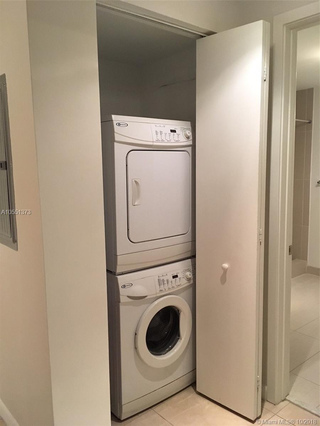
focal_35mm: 29
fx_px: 357
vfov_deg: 61.7
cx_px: 160
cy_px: 213
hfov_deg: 48.2
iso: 200
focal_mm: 4.15
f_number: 2.2
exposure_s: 1/30
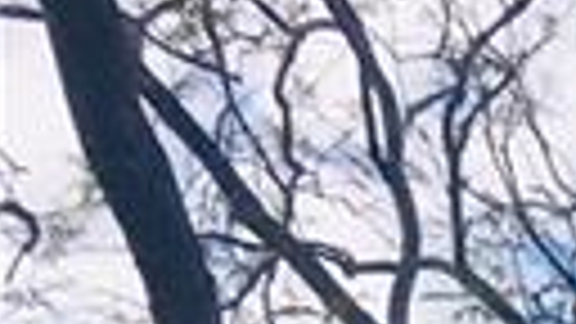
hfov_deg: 10.2
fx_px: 2887
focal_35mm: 189
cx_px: 1292
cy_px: 1318
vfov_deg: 5.5
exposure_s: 1/1603
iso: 25
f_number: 2.2
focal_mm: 4.15
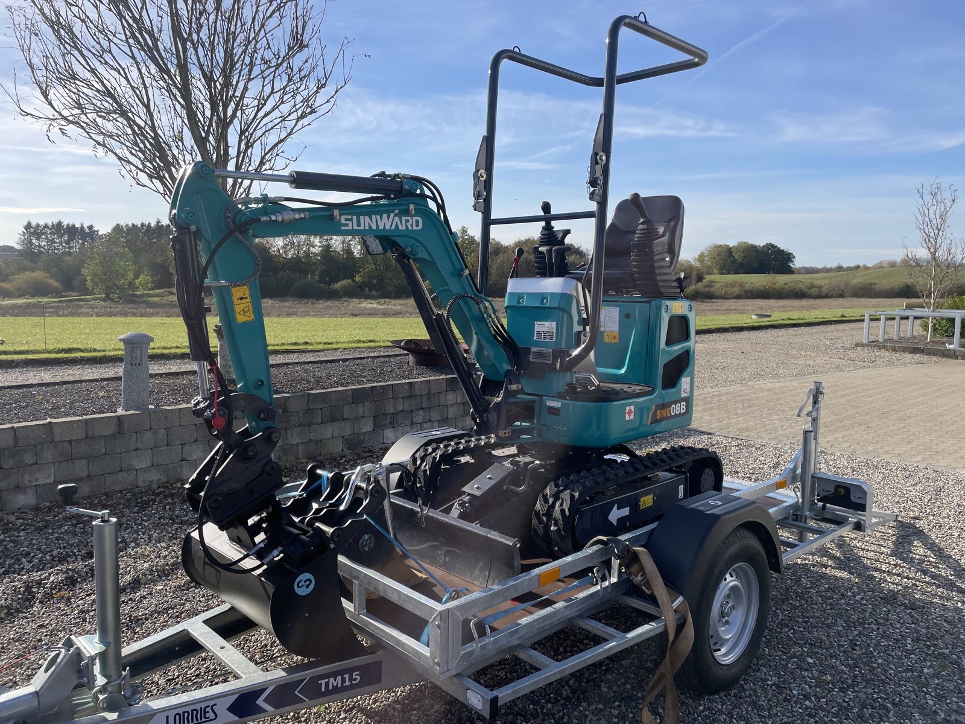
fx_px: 725
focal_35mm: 26
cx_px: 482
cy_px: 362
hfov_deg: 67.3
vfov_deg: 53.1
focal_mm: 4.2
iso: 32
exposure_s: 1/2817
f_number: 1.6
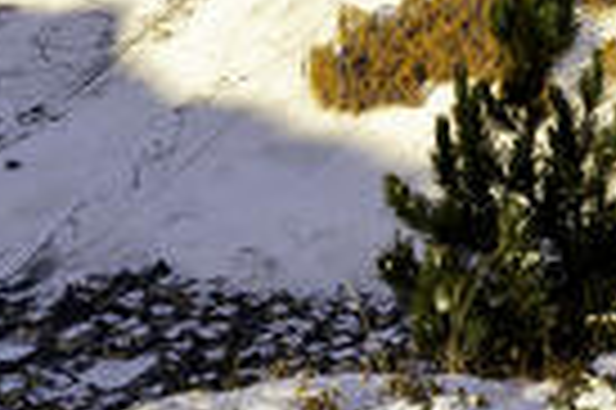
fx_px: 2922
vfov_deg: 7.7
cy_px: -333
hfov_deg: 11.4
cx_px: 1025
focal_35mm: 171
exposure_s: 1/20
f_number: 13
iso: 100
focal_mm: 39
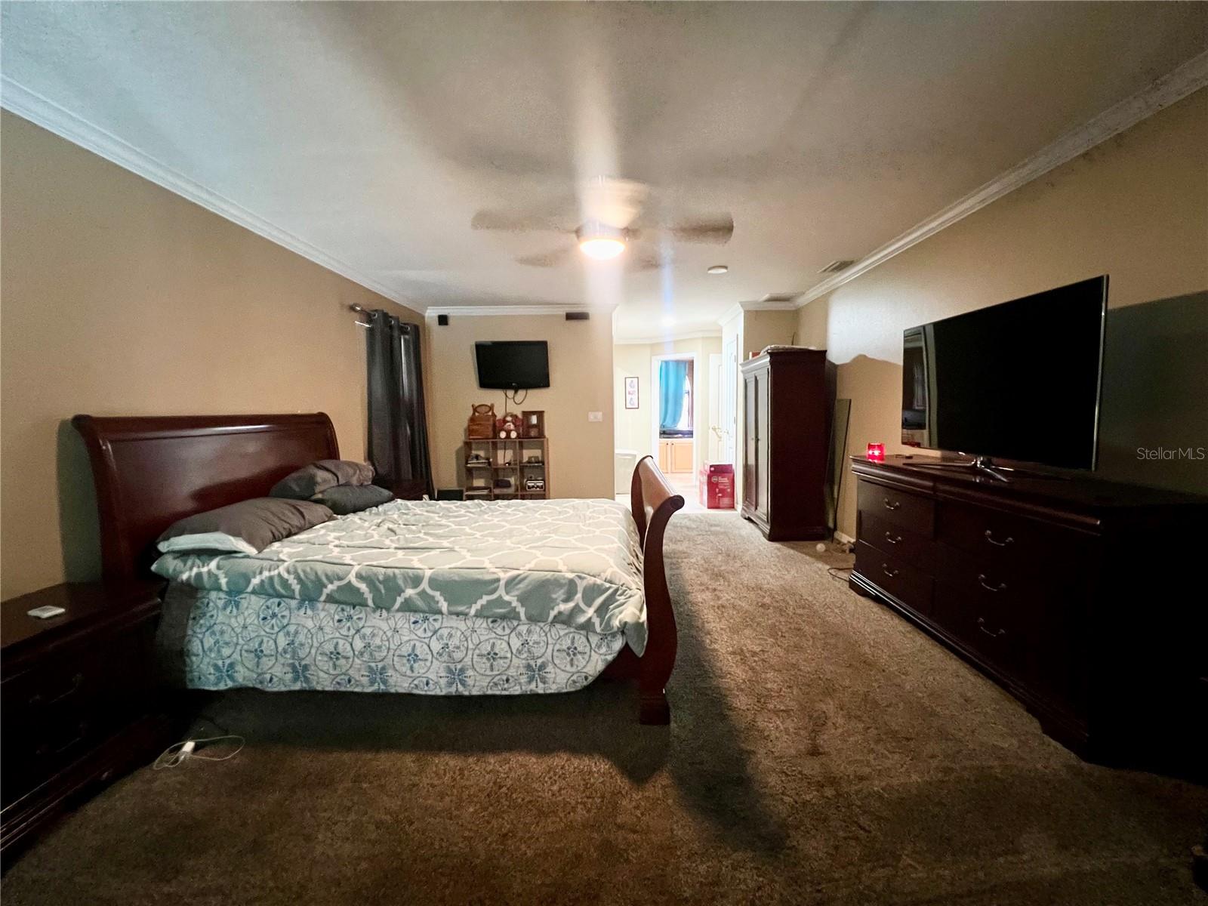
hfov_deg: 106.2
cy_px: 453
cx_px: 604
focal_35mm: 13
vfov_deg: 89.9
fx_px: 454
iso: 800
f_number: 1.8
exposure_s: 1/40
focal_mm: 1.57
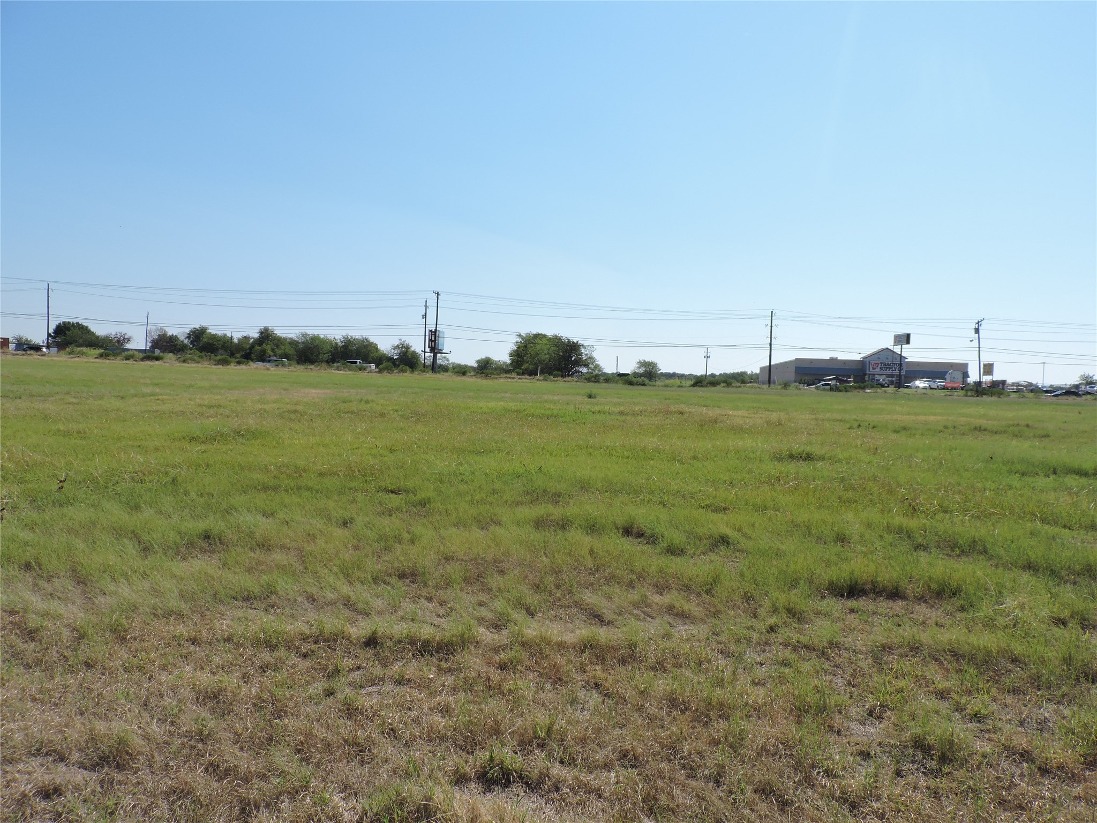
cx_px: 548
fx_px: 761
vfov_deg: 56.8
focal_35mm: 24
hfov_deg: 71.6
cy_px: 412
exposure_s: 1/1250
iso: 100
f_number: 3.7
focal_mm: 4.3
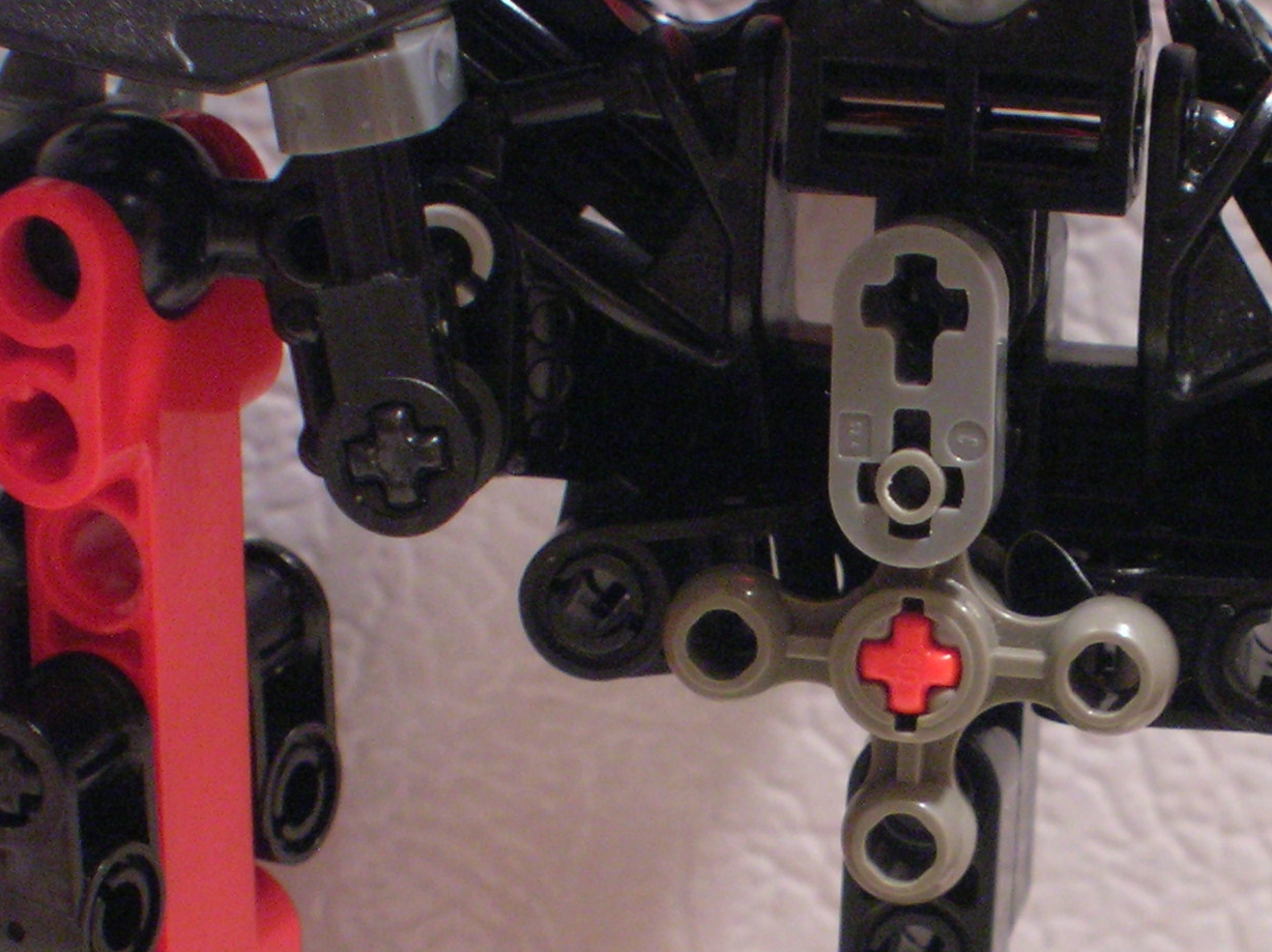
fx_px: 6976
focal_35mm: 190
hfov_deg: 10.4
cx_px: 1008
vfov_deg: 7.8
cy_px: 882
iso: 200
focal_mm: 17.1
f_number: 4.9
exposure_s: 1.5
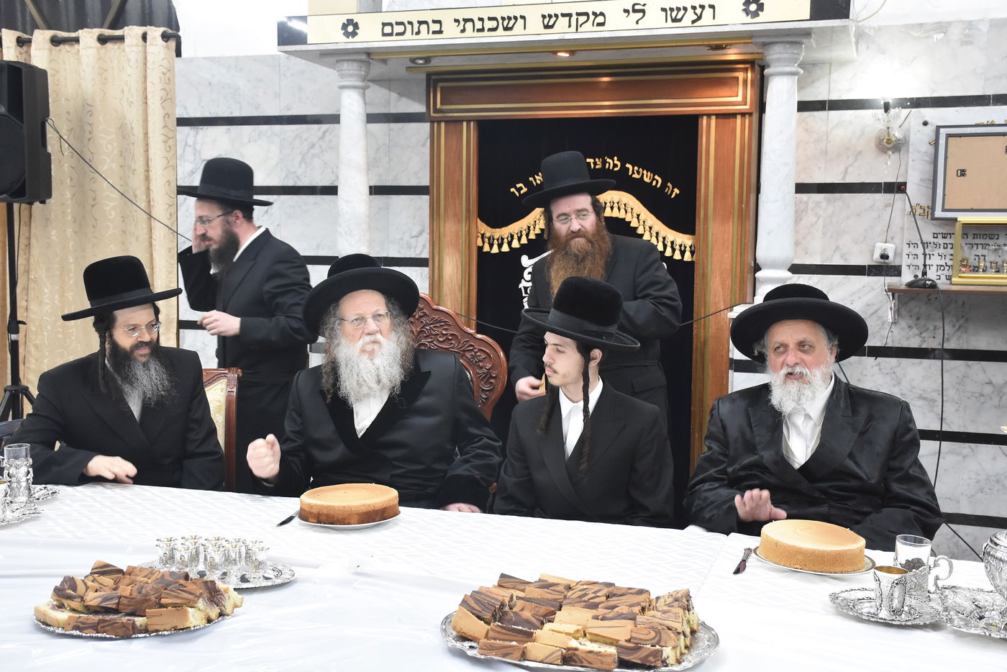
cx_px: 504
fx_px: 1133
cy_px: 336
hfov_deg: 47.9
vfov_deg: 33.0
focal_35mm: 40
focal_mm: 27
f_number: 5.6
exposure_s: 1/100
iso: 1600
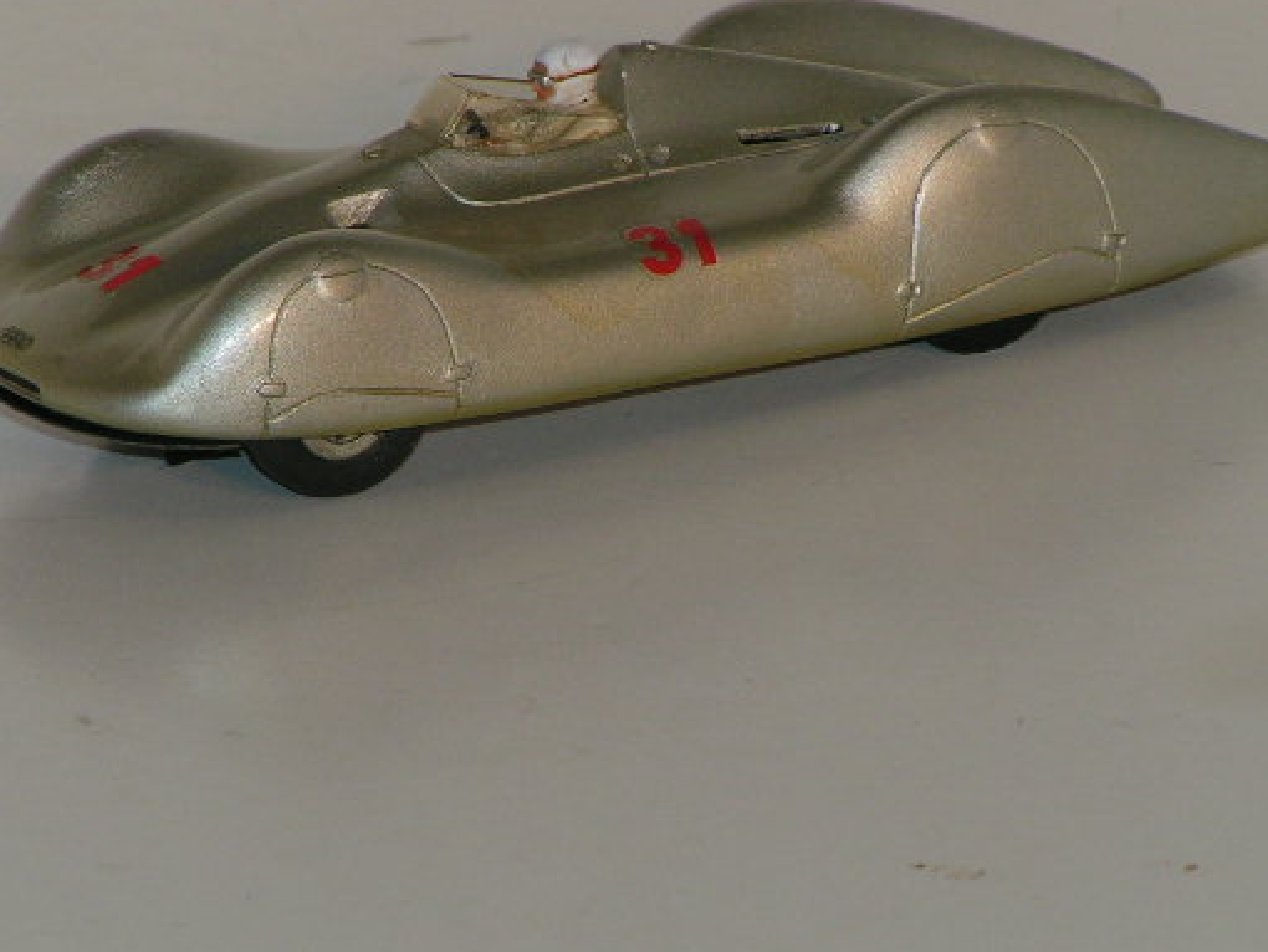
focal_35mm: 355
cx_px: 636
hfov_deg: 5.6
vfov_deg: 4.2
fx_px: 13010
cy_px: 423
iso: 100
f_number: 5.6
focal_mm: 43.3
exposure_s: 1/320
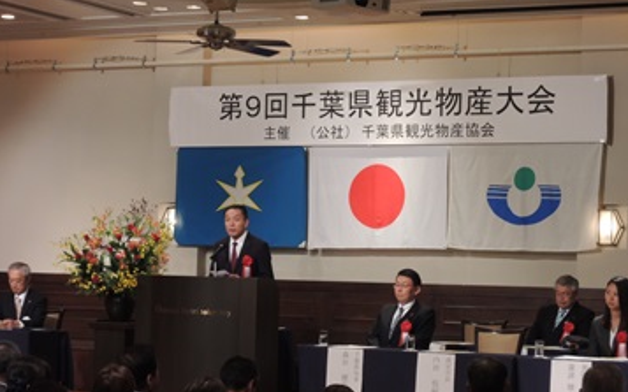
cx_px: 313
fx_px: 1831
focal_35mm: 107
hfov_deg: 19.5
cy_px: 225
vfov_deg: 12.2
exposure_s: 1/30
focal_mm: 17.9
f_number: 5.5
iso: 500
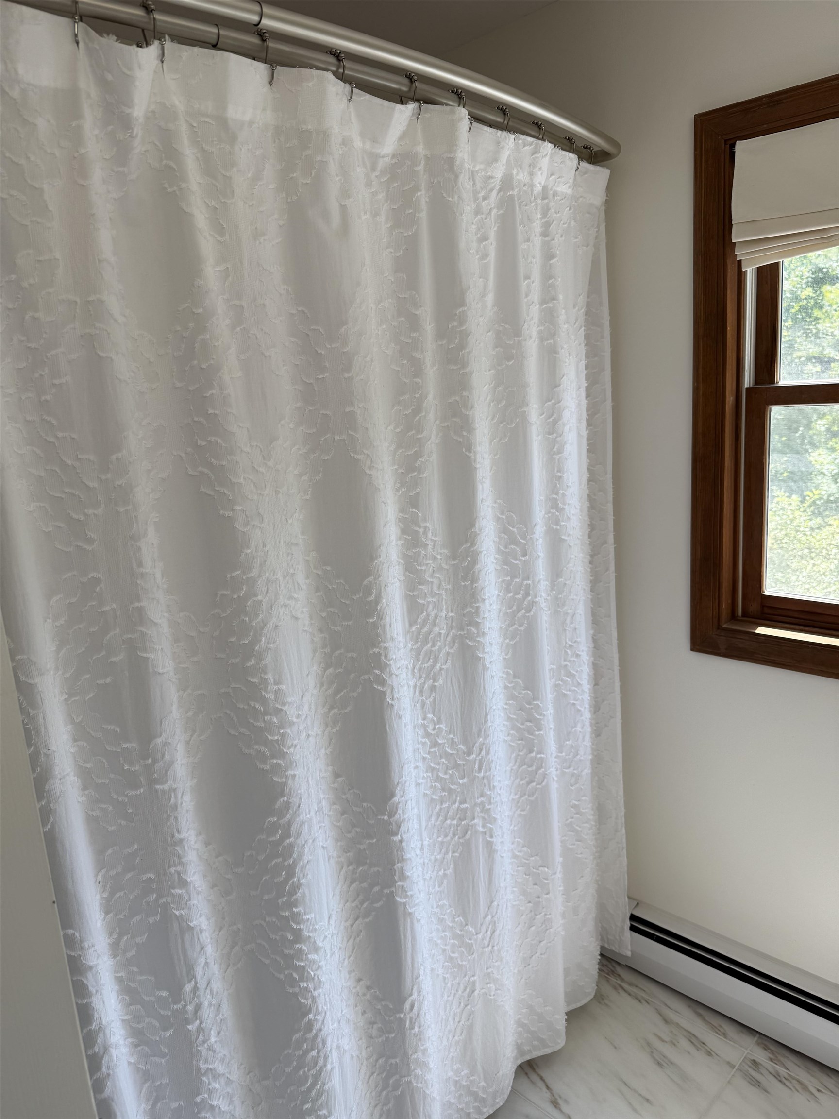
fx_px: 776
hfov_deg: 56.8
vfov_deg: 71.6
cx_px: 420
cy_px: 560
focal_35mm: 24
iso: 80
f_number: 1.78
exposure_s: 1/333
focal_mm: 6.76
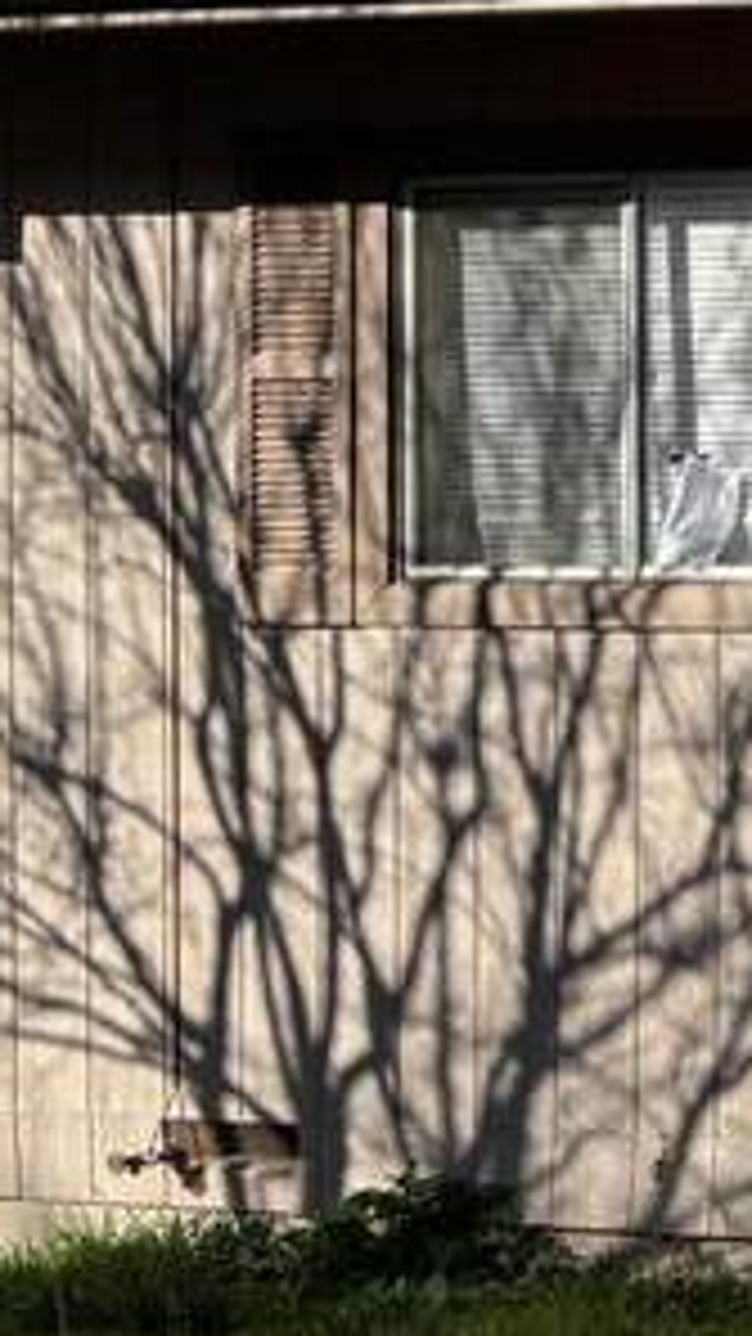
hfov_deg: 7.9
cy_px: 661
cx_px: 2571
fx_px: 4326
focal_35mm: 122
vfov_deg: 17.6
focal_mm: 5.96
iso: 50
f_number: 1.6
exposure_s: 1/3021
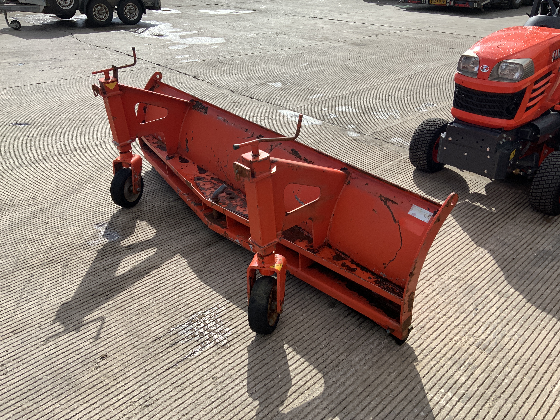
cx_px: 289
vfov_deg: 46.8
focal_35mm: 30
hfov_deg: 60.0
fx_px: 485
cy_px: 203
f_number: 1.8
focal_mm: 3
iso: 20
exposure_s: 1/2227
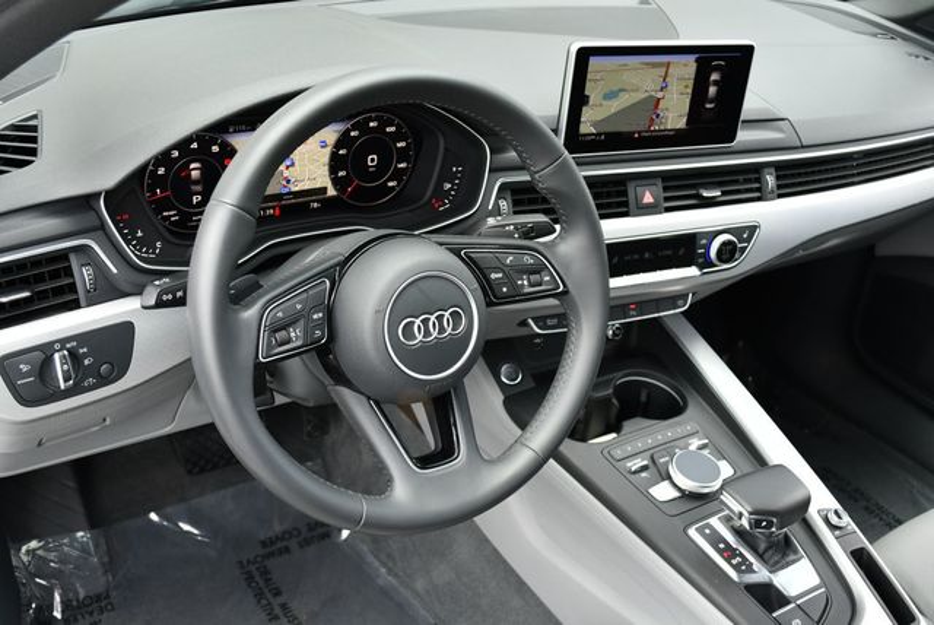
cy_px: 312
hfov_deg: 44.5
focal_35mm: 44
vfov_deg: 30.6
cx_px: 467
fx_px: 1143
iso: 400
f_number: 4.5
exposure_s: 1/250
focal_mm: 22
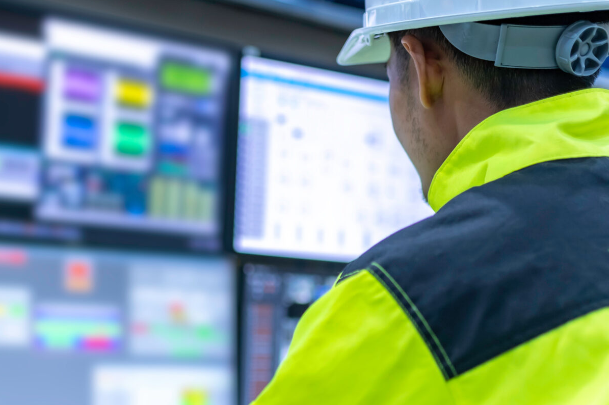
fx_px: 1268
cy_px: 276
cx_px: 165
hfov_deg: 26.7
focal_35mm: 75
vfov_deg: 18.1
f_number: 1.4
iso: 500
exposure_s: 1/160
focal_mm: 35
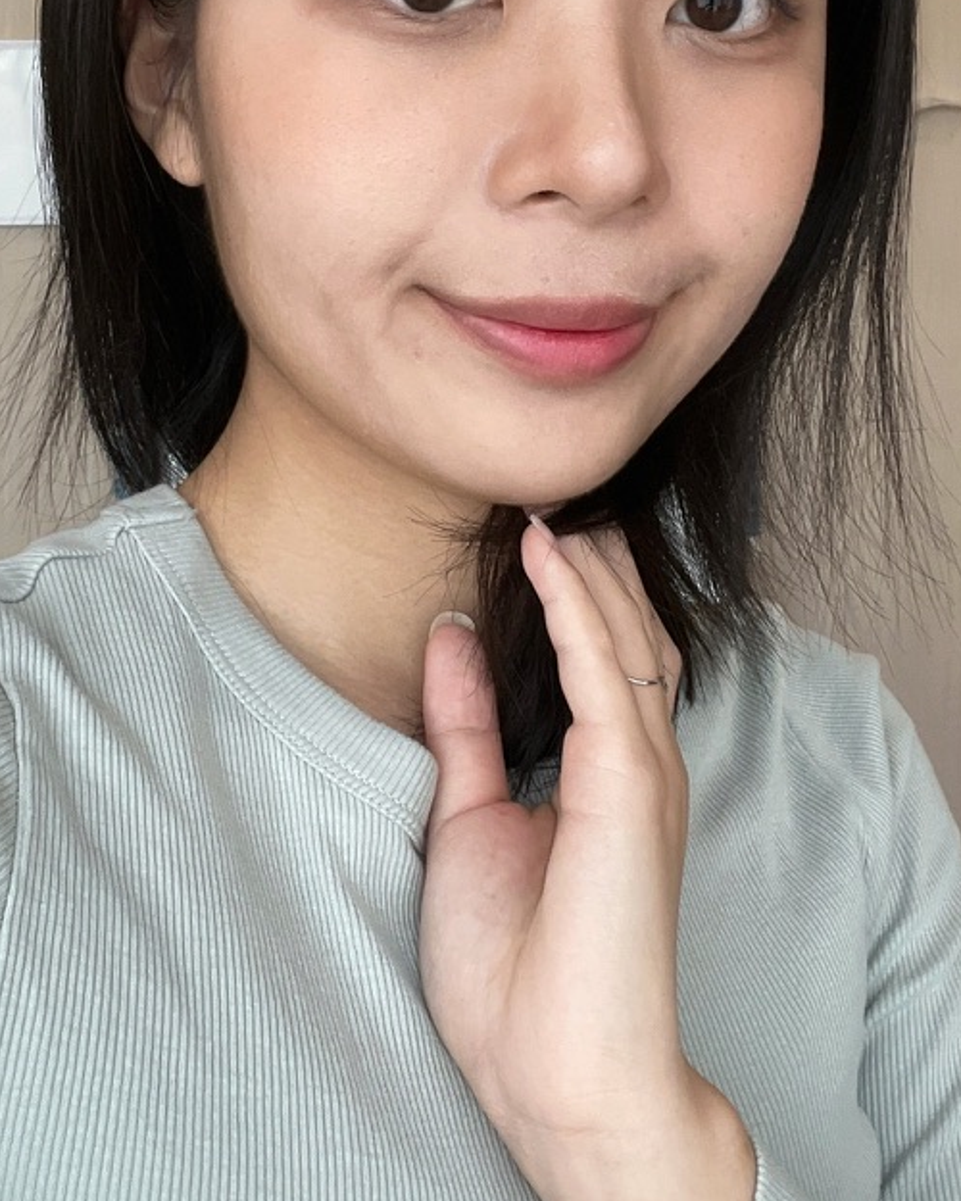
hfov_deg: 31.5
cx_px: 479
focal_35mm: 48
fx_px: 1707
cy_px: 390
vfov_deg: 38.3
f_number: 2.2
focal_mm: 2.71
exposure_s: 1/94
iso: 100
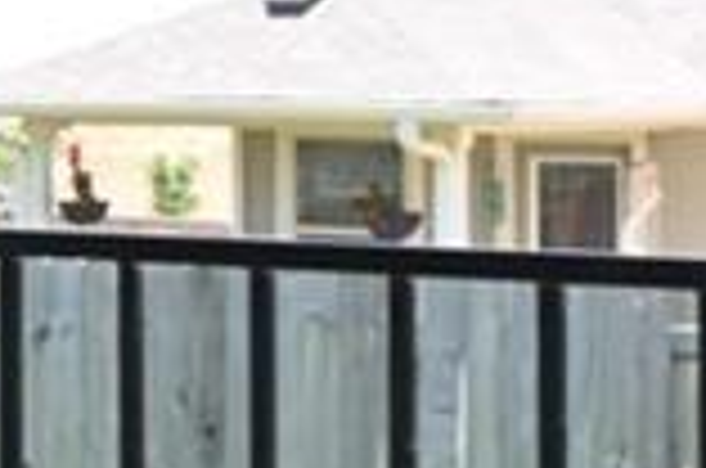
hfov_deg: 9.7
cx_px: -1502
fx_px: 3073
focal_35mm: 157
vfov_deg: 8.7
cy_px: 40
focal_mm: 16
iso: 200
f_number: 16
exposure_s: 1/25
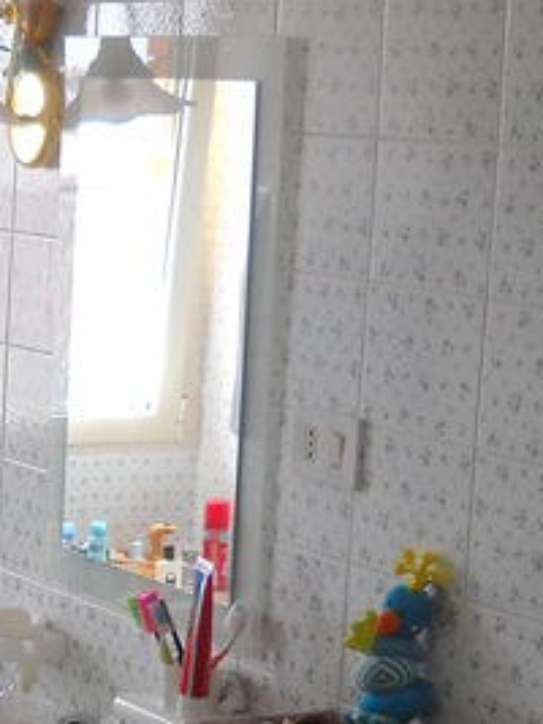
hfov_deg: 12.2
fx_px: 2470
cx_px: -133
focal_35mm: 118
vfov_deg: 16.6
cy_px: 597
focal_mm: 6.72
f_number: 3.1
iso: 104
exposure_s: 1/60
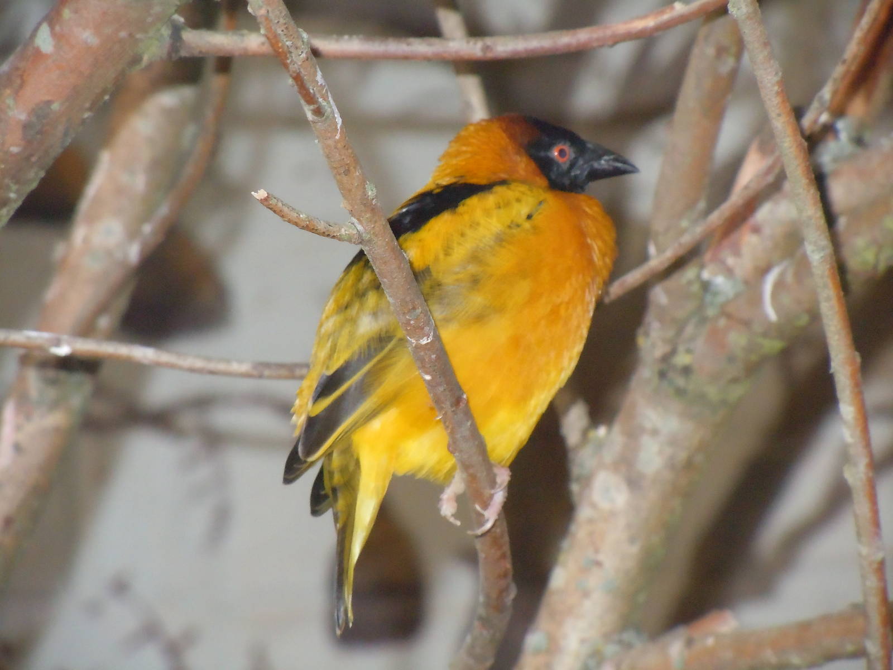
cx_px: 446
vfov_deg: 5.0
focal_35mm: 300
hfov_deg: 6.6
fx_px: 7739
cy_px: 335
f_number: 5.6
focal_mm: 54
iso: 1000
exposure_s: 1/100
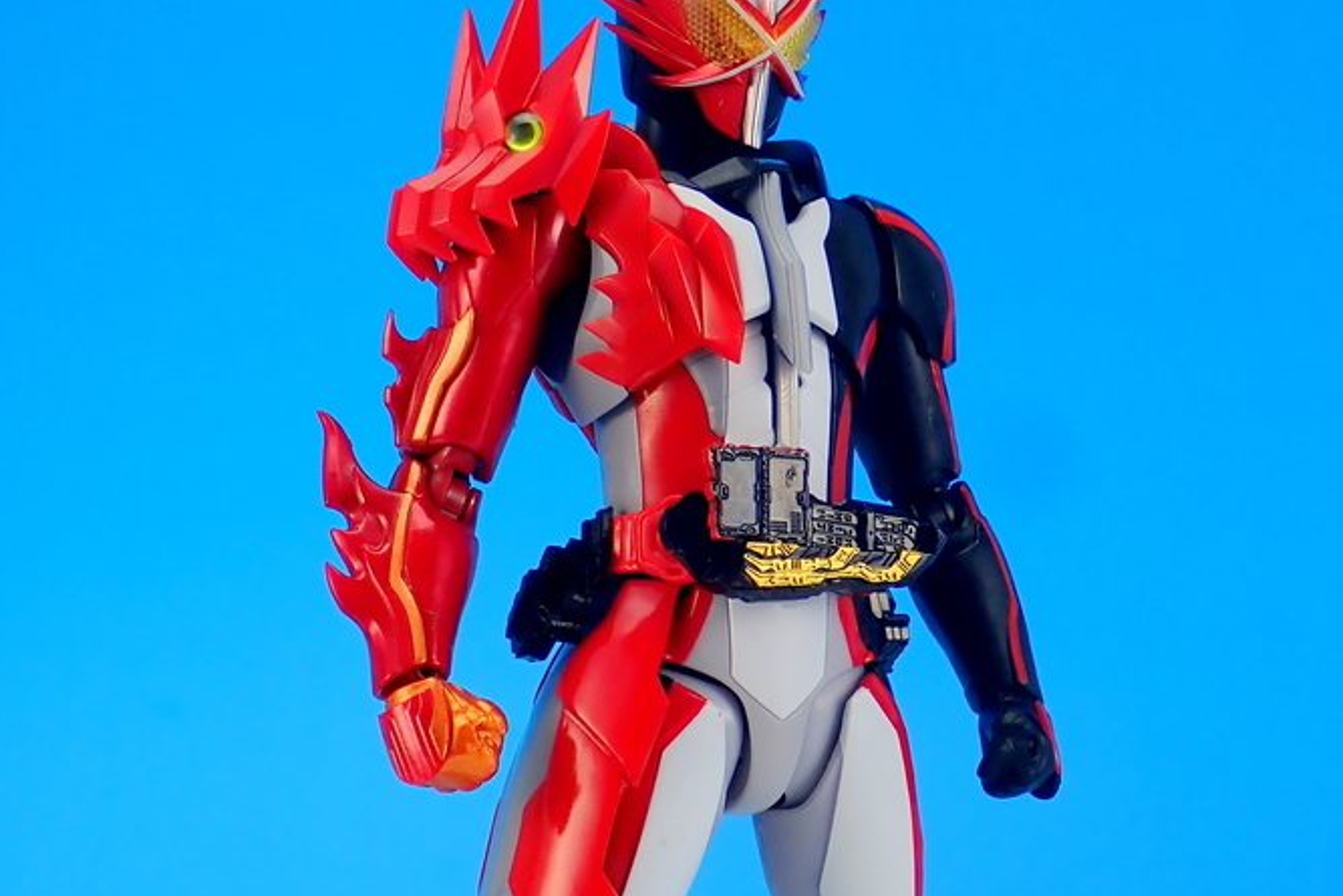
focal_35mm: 107
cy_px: 610
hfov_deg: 19.1
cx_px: 763
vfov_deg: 12.8
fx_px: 3992
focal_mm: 11.88
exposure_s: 1/13
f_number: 5
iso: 100
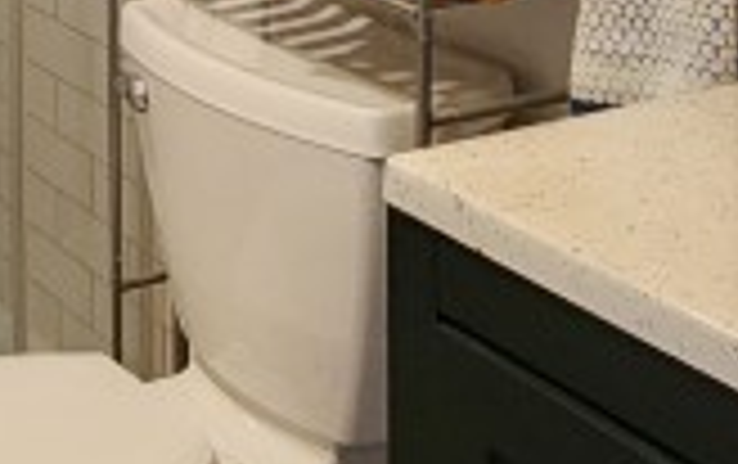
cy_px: -423
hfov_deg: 23.4
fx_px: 1732
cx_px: 63
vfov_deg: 13.4
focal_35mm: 86
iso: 500
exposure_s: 1/30
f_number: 2.2
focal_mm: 2.2
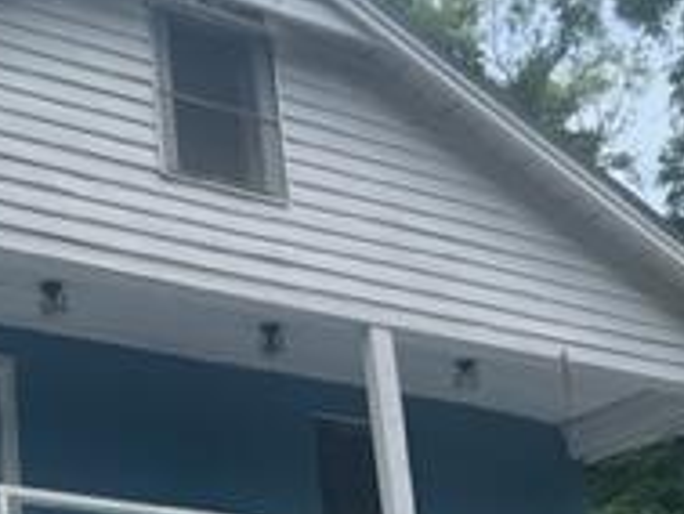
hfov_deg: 21.7
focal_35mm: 88
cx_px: 62
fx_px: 1740
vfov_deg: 16.5
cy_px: 489
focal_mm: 5.7
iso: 50
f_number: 1.5
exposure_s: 1/917
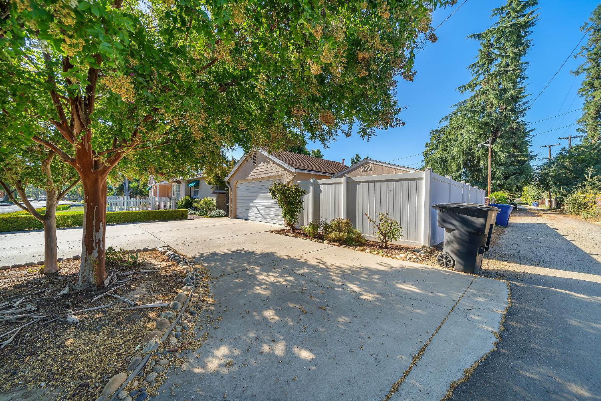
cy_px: 200
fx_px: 200
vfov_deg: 90.0
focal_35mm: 12
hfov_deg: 112.6
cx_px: 300
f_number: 6.3
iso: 100
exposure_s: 1/160
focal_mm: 12
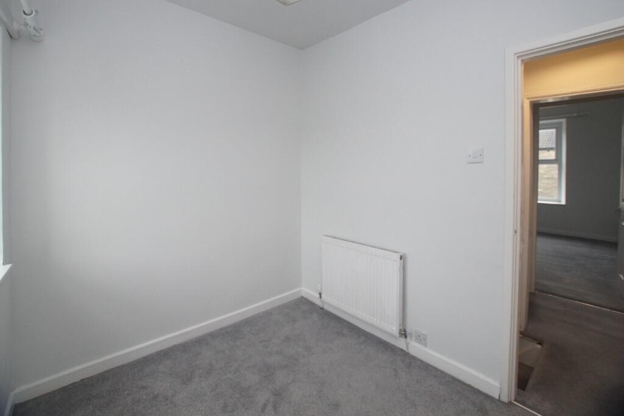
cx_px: 312
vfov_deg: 77.3
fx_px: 260
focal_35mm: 15
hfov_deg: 100.4
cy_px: 208
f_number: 4
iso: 1000
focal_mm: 10
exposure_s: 1/160
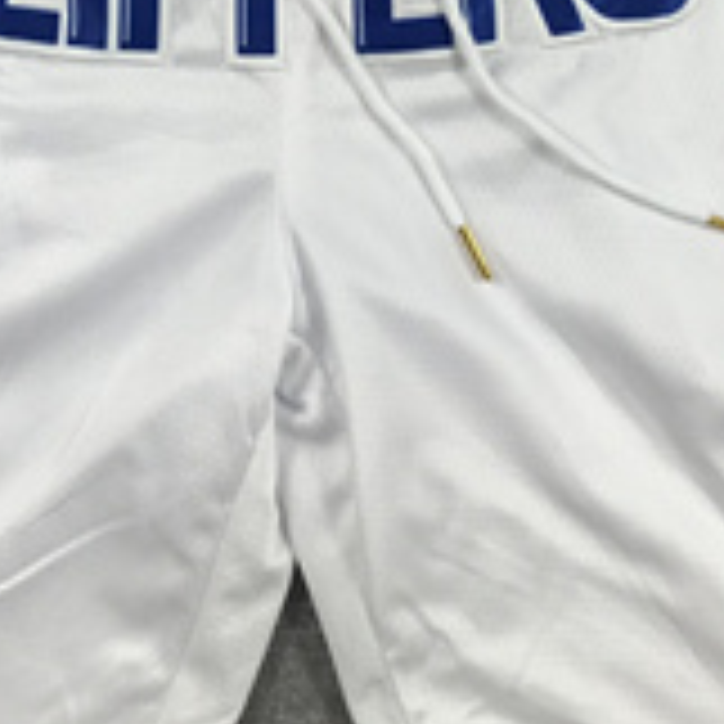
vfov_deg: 22.0
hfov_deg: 22.5
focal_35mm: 77
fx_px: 1822
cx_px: 333
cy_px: 88
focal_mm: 3.99
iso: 20
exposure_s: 1/176
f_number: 1.8
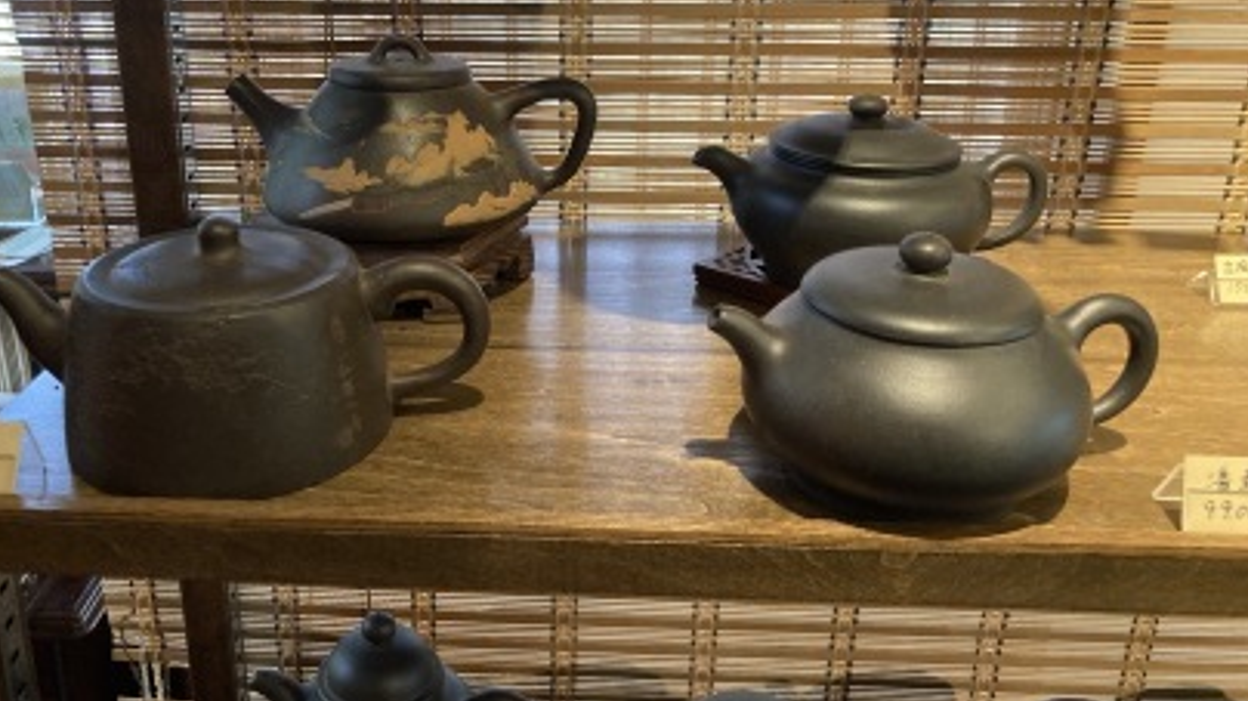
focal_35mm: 34
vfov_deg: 34.5
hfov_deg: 57.9
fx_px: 1125
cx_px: 559
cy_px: 267
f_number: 1.8
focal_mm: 3.99
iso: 250
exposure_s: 1/33
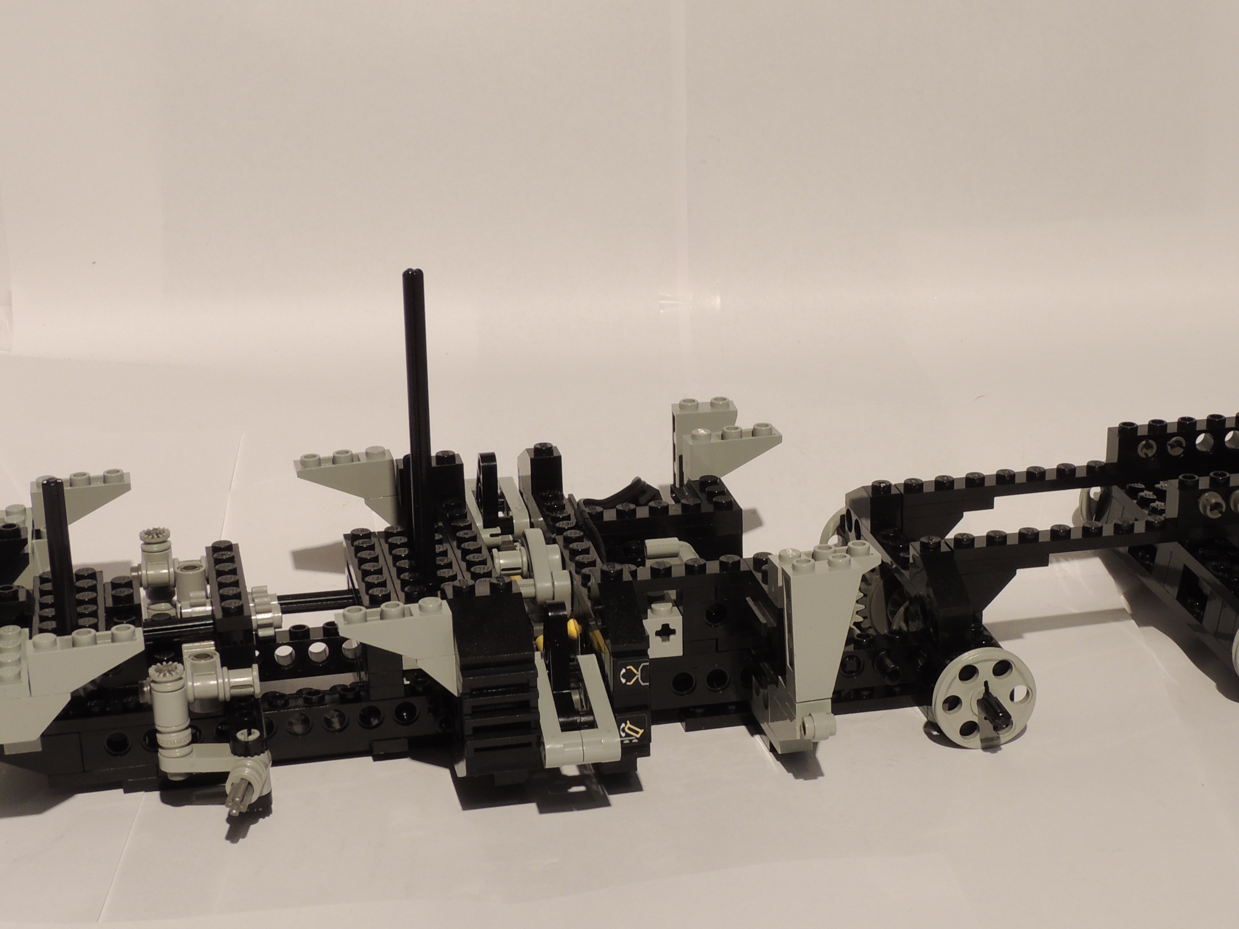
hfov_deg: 26.6
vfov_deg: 20.1
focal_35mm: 73
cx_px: 787
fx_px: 2613
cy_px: 549
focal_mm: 8.9
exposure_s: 1/2.5
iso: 100
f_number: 7.1
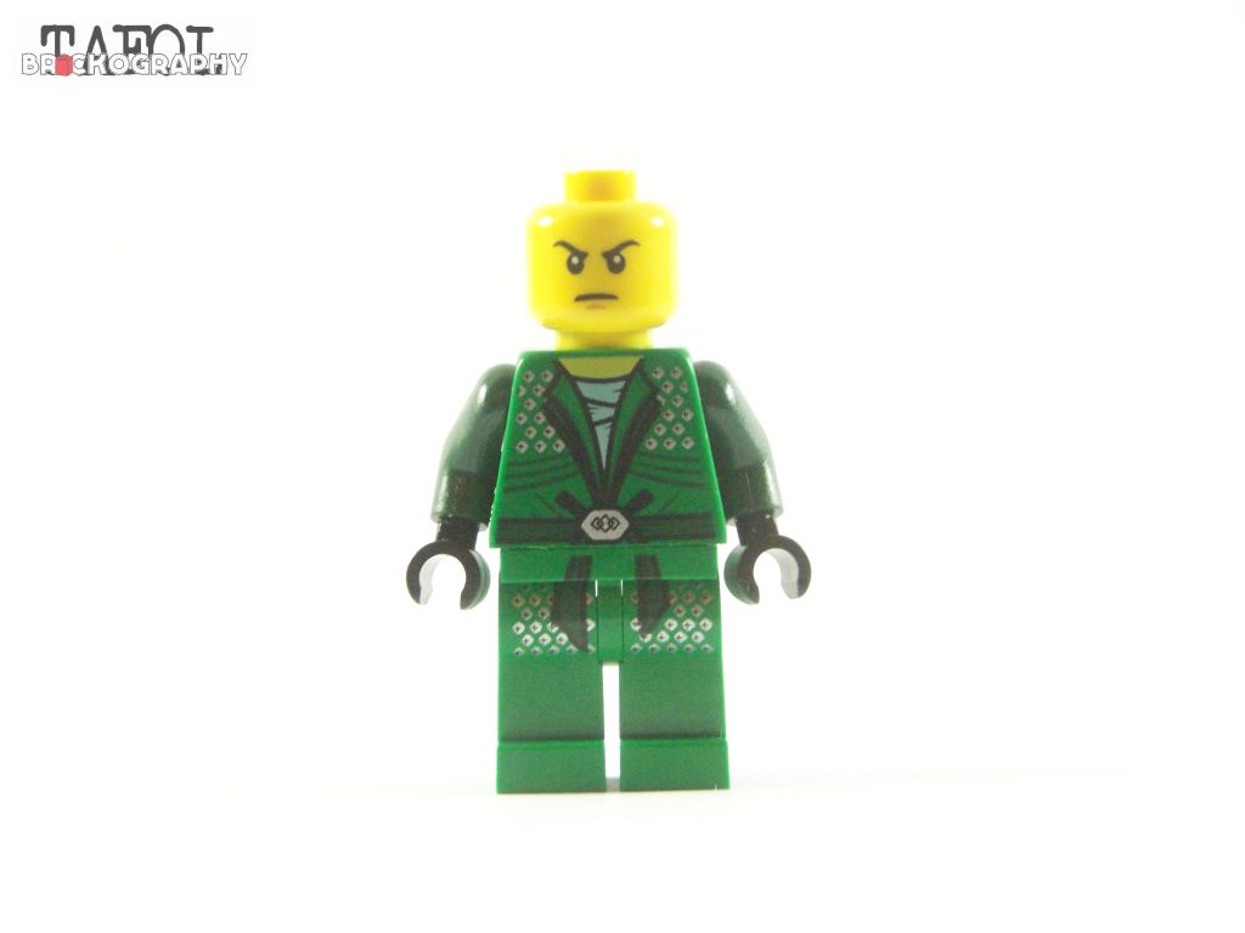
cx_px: 622
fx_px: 3776
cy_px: 466
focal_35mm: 105
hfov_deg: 18.7
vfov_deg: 14.1
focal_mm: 17.5
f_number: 4
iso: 400
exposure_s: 1/60
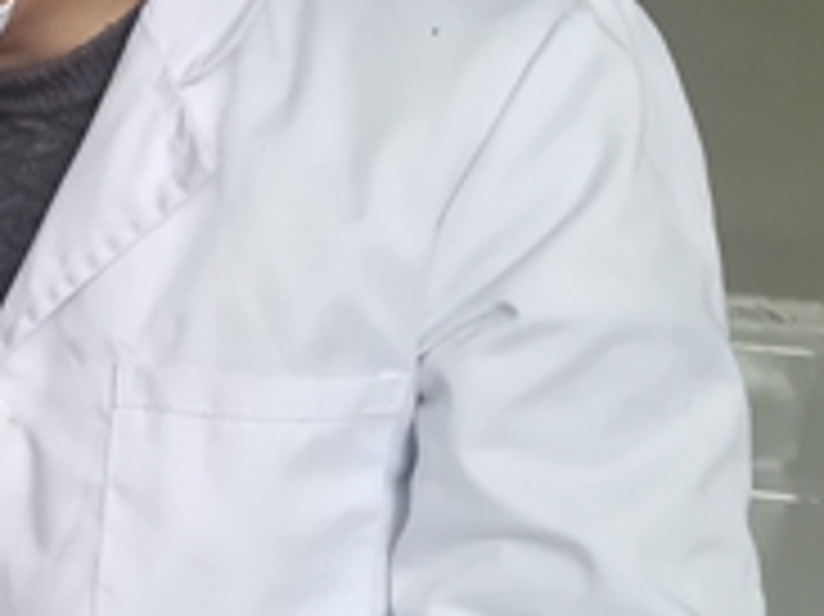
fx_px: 2165
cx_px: -365
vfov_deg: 16.2
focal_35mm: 91
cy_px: 337
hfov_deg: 19.2
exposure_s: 1/50
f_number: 1.8
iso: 500
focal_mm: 4.75
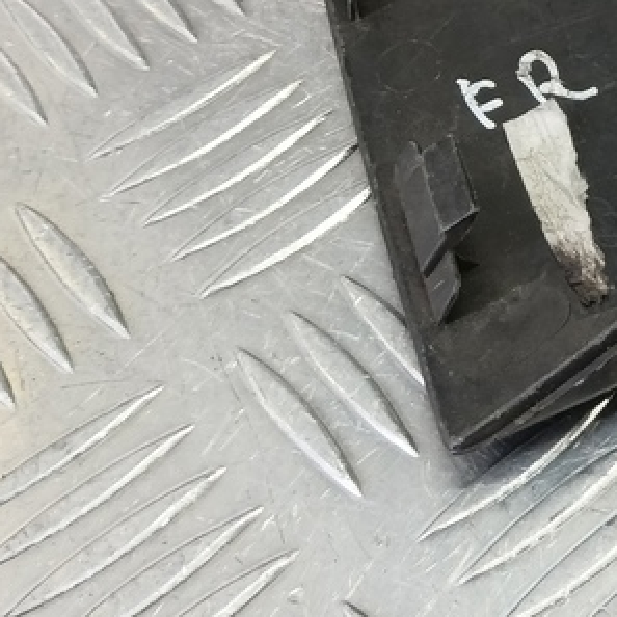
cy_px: -133
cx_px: 939
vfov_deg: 22.6
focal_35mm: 70
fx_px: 1412
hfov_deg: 20.8
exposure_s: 1/50
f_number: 1.6
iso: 159
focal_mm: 4.11
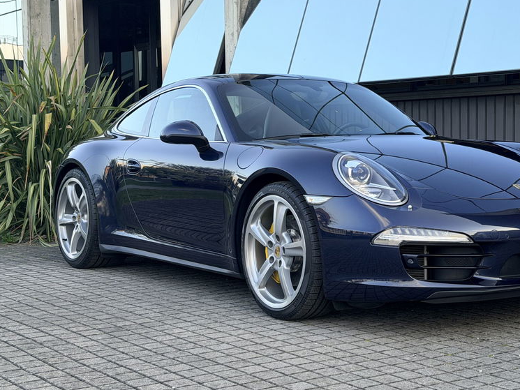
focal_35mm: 66
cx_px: 329
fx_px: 992
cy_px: 197
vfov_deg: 22.3
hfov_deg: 29.3
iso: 64
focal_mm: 6.76
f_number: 1.78
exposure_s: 1/375
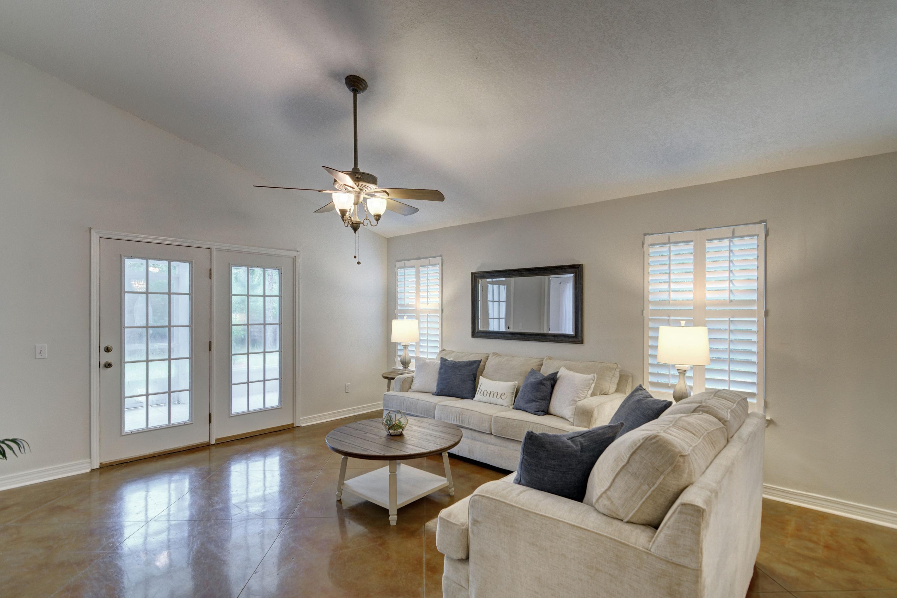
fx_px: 399
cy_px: 299
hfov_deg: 96.7
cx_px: 448
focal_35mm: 16
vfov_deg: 73.7
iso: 400
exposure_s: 1/60
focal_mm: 11
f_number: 7.1
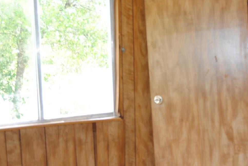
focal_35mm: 57
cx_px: 144
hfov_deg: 35.0
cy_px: 119
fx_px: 392
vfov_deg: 23.7
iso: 200
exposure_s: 1/60
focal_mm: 23
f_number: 3.8
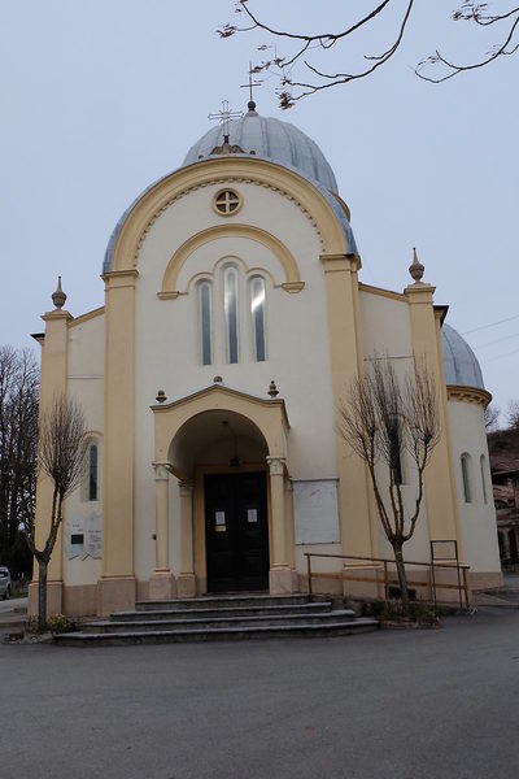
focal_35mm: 33
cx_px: 260
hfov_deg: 40.0
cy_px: 390
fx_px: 714
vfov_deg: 57.2
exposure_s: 1/350
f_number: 16
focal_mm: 22.2
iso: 1600
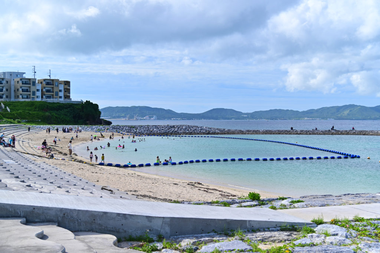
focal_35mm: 48
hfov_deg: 41.1
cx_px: 190
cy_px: 126
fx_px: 506
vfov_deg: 28.0
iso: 100
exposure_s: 1/1000
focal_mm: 48
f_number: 4
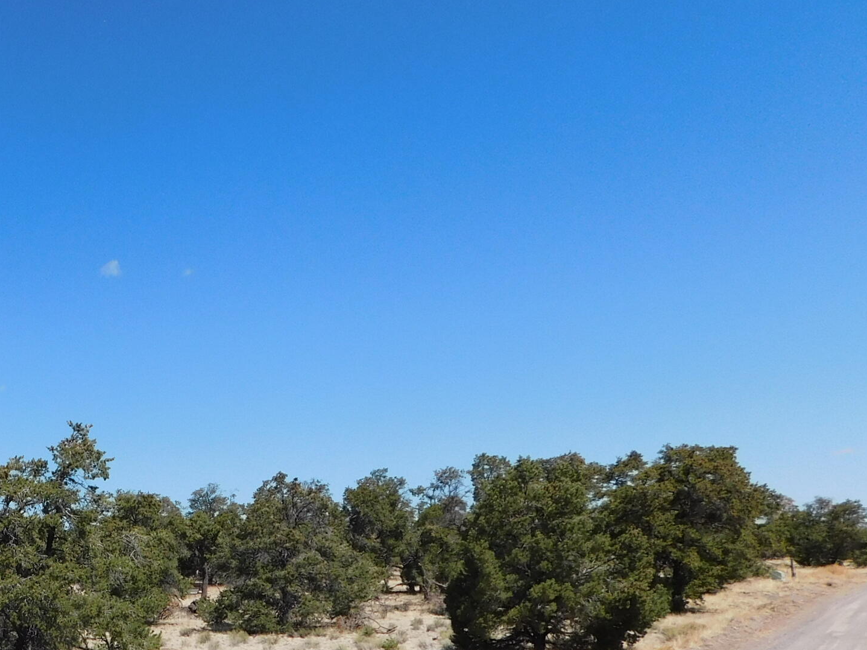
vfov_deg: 29.3
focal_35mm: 48
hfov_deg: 35.7
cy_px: 551
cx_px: -5
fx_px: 1202
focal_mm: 4
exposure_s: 1/500
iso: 125
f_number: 6
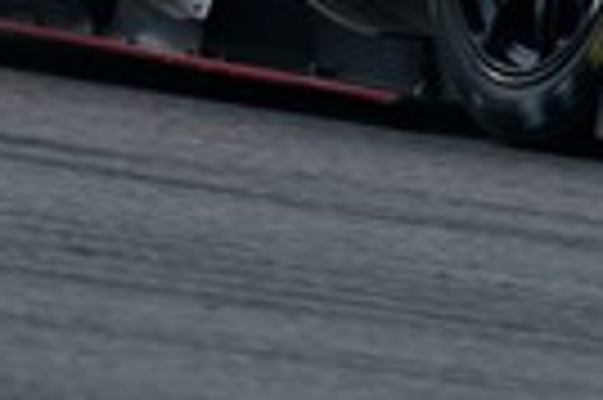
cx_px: 662
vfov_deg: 0.4
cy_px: -512
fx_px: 54070
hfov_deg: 0.6
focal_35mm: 3232
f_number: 6.3
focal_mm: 600
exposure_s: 1/640
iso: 200
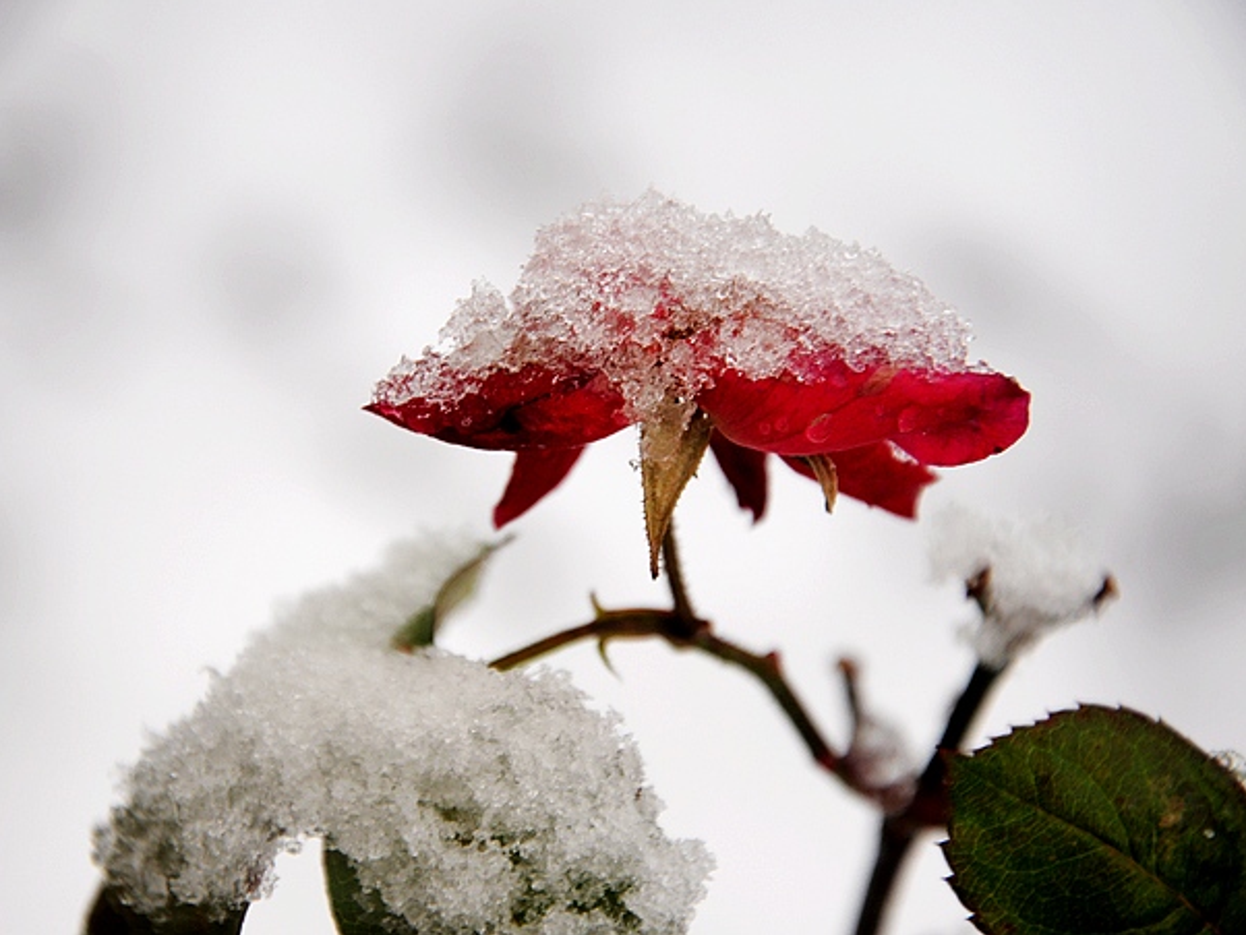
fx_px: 6177
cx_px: 553
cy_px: 466
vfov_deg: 8.7
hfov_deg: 11.5
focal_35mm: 172
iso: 200
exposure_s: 1/50
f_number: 6.3
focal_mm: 105
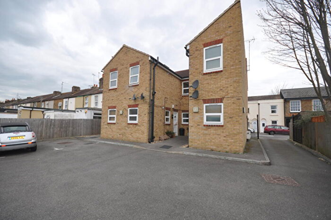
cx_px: 166
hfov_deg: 100.5
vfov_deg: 77.2
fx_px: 138
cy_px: 110
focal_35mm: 15
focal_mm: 10
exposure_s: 1/200
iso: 200
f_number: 7.1
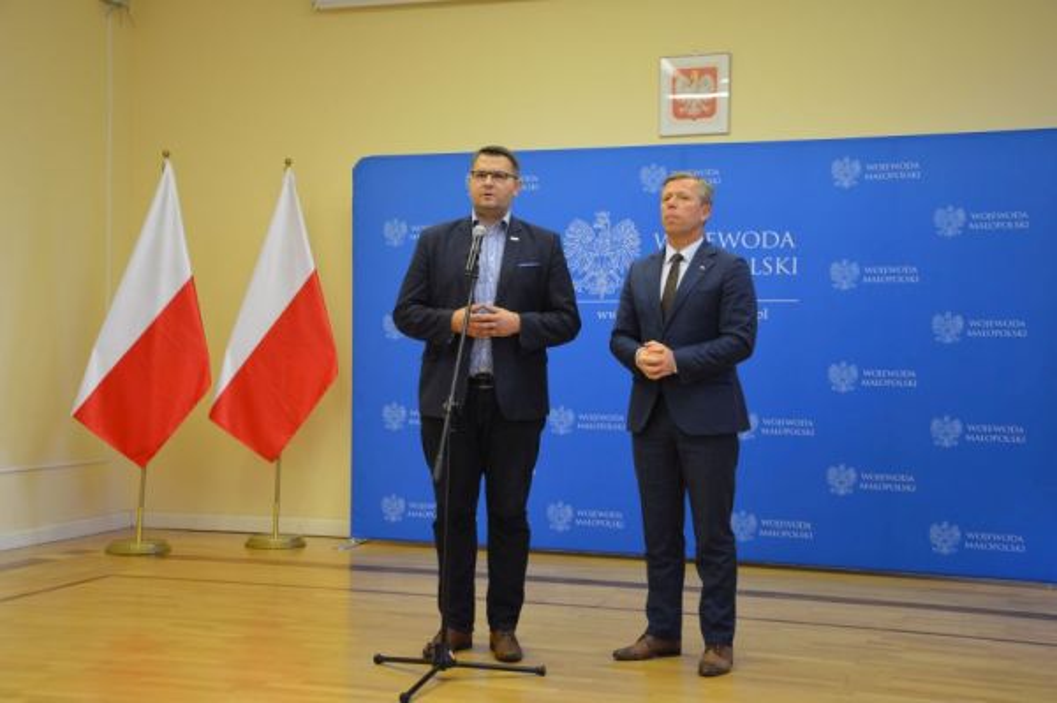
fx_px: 1408
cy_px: 352
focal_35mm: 48
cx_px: 528
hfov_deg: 41.1
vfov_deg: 28.0
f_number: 4.2
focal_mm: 32
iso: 400
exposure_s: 1/25
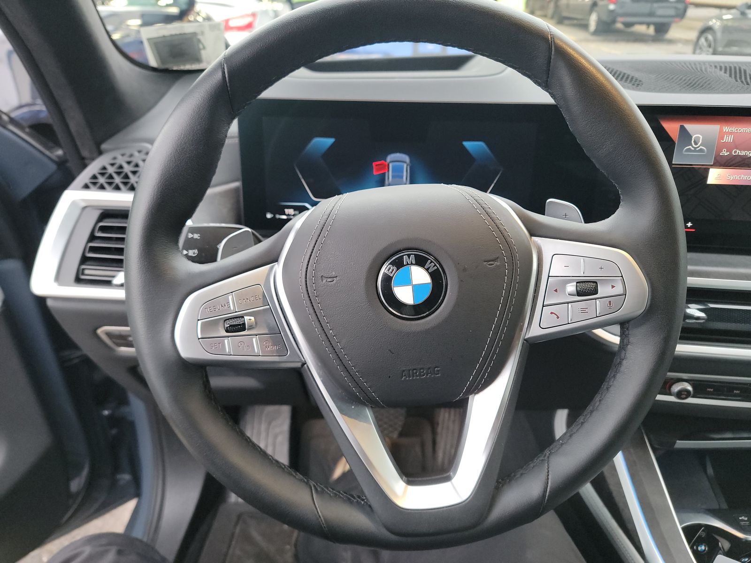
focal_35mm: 24
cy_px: 282
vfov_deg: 56.8
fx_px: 521
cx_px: 376
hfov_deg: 71.6
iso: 806
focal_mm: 6.7
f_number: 1.8
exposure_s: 1/59
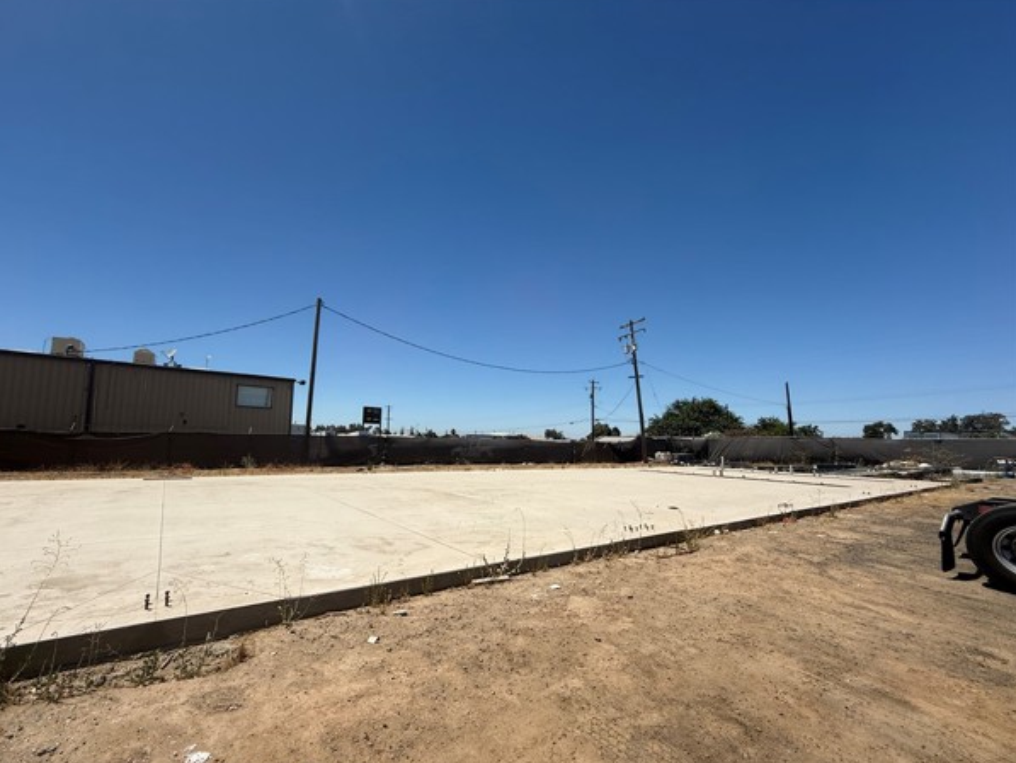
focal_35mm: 15
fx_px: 440
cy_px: 399
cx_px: 477
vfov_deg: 81.7
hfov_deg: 98.0
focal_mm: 2.22
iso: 50
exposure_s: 1/4425
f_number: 2.2
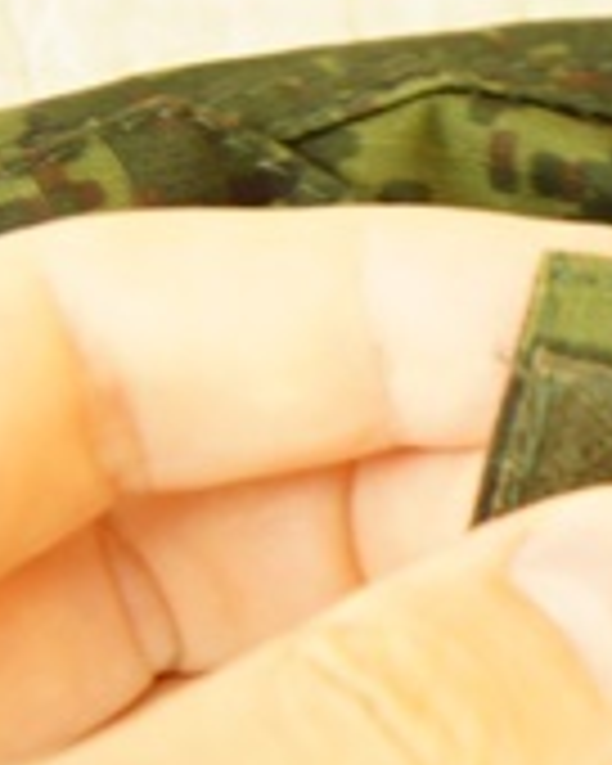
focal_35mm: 154
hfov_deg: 9.2
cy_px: 659
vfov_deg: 12.5
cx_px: 1390
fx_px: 3481
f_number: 4
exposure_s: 1/5
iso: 800
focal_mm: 29
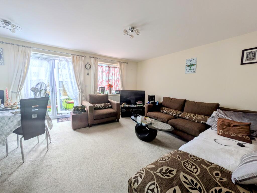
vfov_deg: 85.7
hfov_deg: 102.0
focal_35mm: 14
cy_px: 96
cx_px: 128
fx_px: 104
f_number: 2.2
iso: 48
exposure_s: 1/156
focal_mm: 1.83
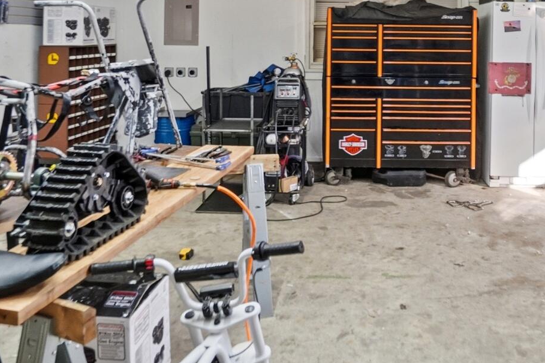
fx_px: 500
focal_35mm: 33
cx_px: 348
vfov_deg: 37.4
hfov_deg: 56.4
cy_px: 37
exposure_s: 1/350
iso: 125
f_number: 5.6
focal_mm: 10
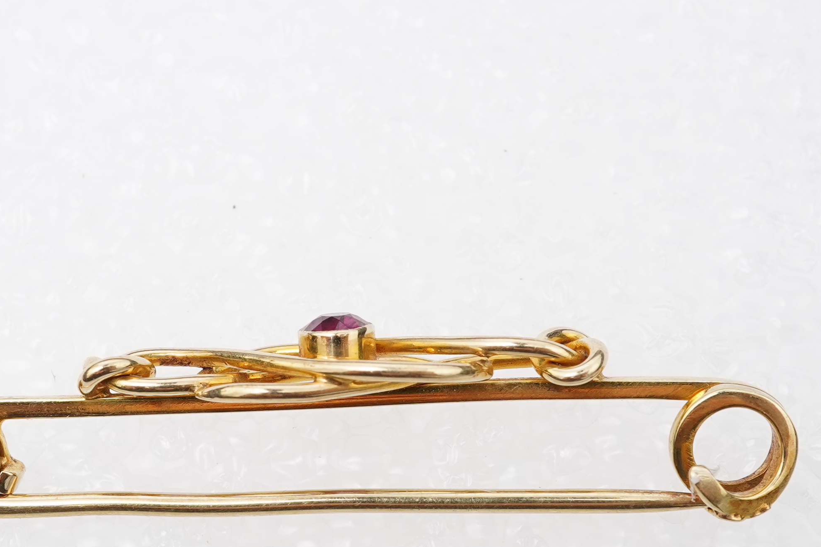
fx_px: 2052
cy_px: 399
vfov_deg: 15.1
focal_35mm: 90
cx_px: 339
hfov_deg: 22.6
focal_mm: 30
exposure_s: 1/125
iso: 500
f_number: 16
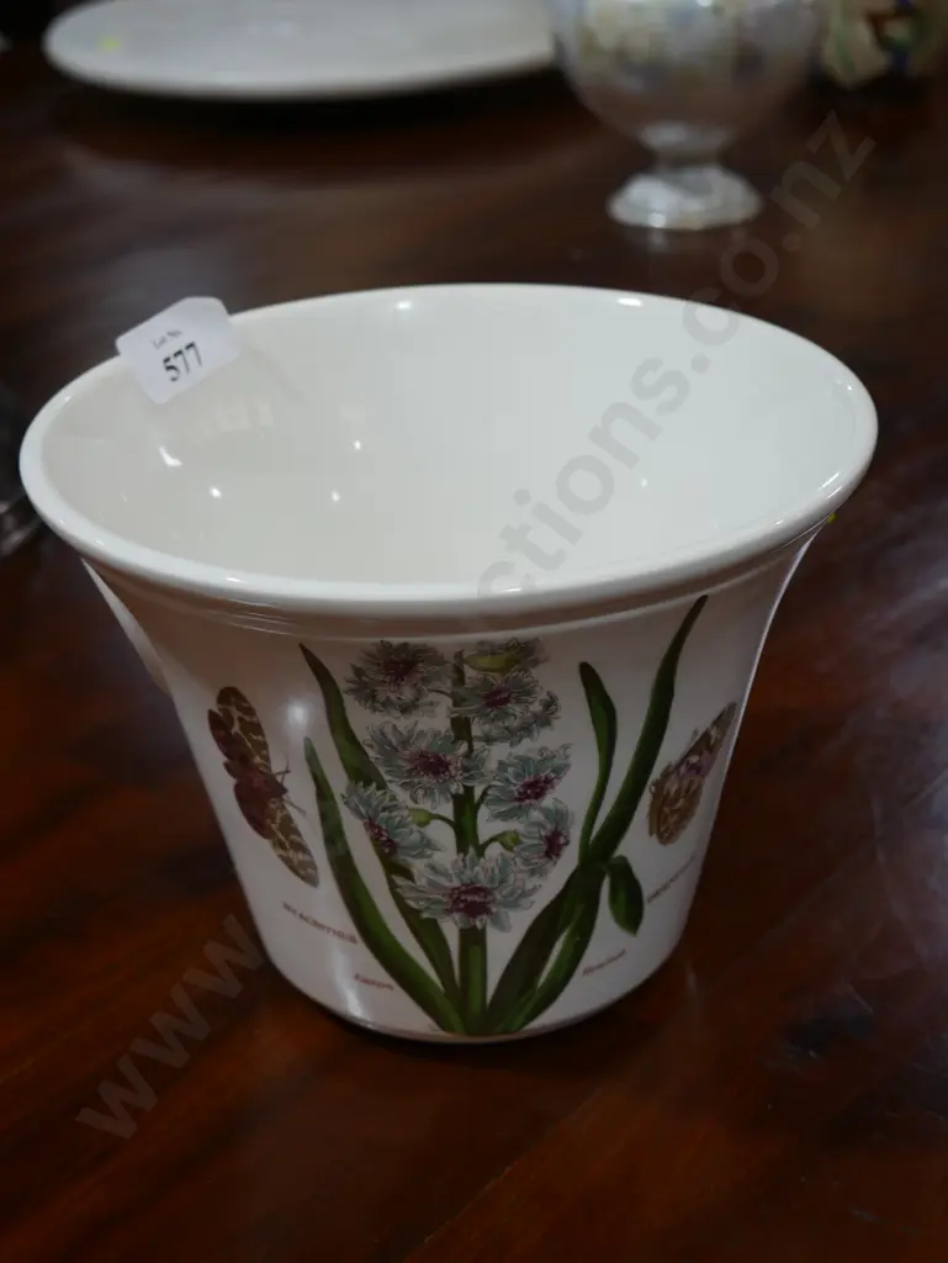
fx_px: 2043
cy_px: 632
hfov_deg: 26.1
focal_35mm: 56
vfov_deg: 34.3
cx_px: 474
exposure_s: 1/60
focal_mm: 28
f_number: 5.3
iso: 320
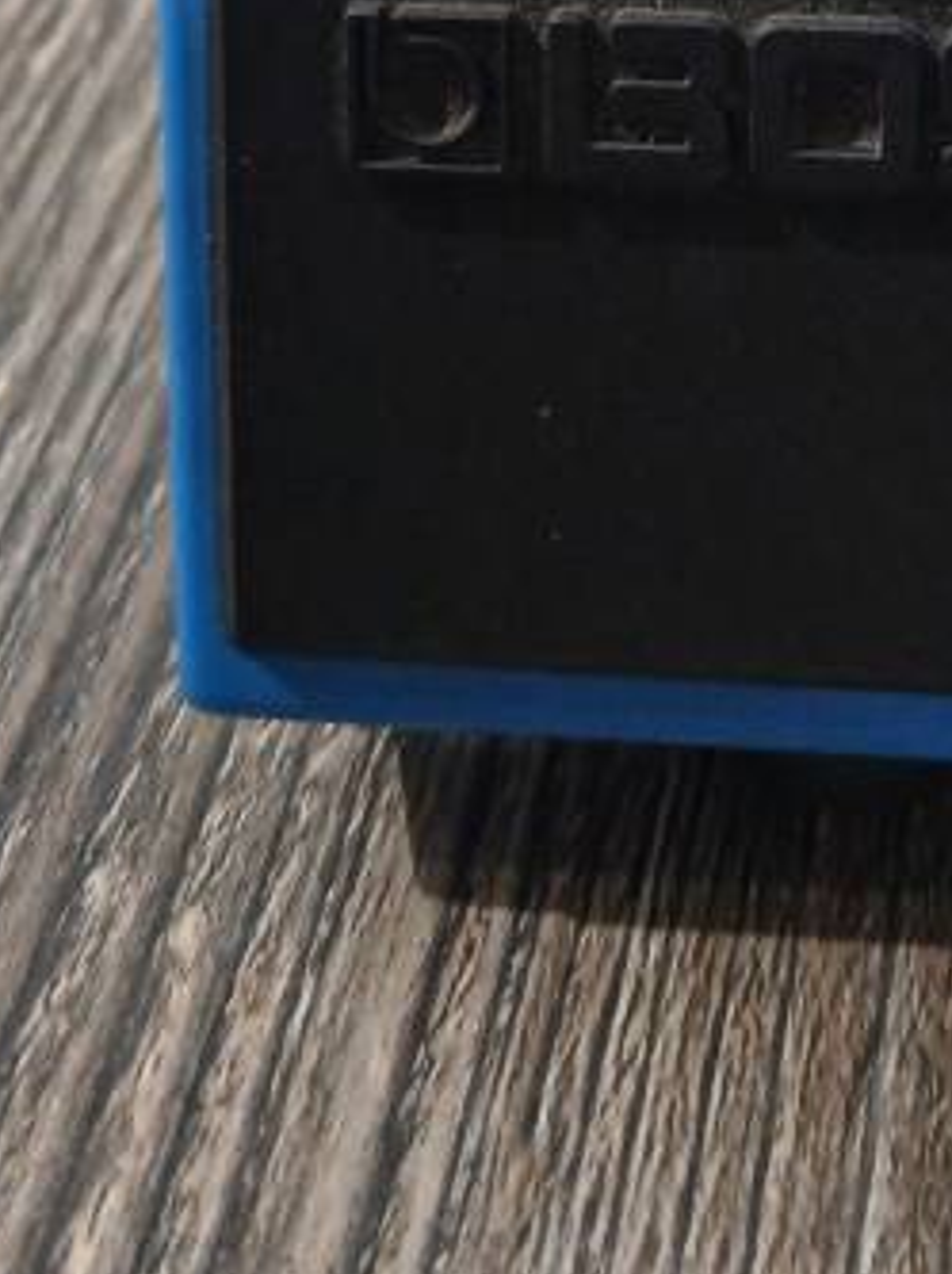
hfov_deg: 16.5
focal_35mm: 86
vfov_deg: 19.3
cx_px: 1099
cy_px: -754
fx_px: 3160
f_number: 1.8
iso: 200
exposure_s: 1/60
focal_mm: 3.98
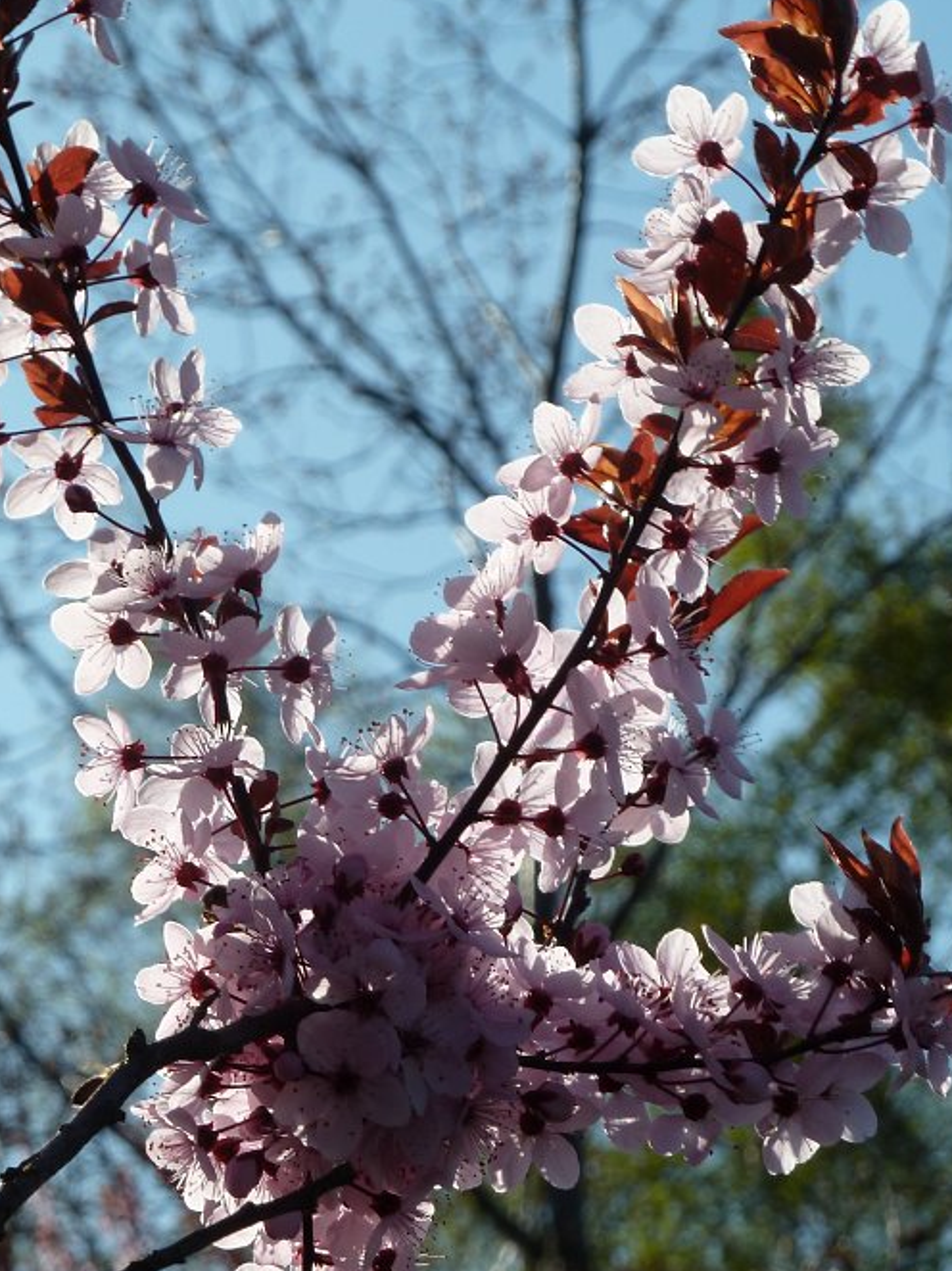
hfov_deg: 7.0
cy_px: 724
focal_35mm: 212
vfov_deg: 9.3
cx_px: 240
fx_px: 7779
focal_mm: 22.5
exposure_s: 1/400
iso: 80
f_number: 5.6
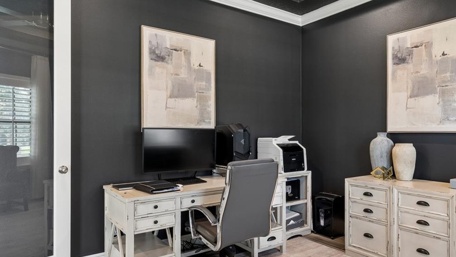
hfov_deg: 72.9
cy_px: 124
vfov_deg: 46.0
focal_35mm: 25
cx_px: 283
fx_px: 302
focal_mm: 10
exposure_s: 1.3
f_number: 7.1
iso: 100
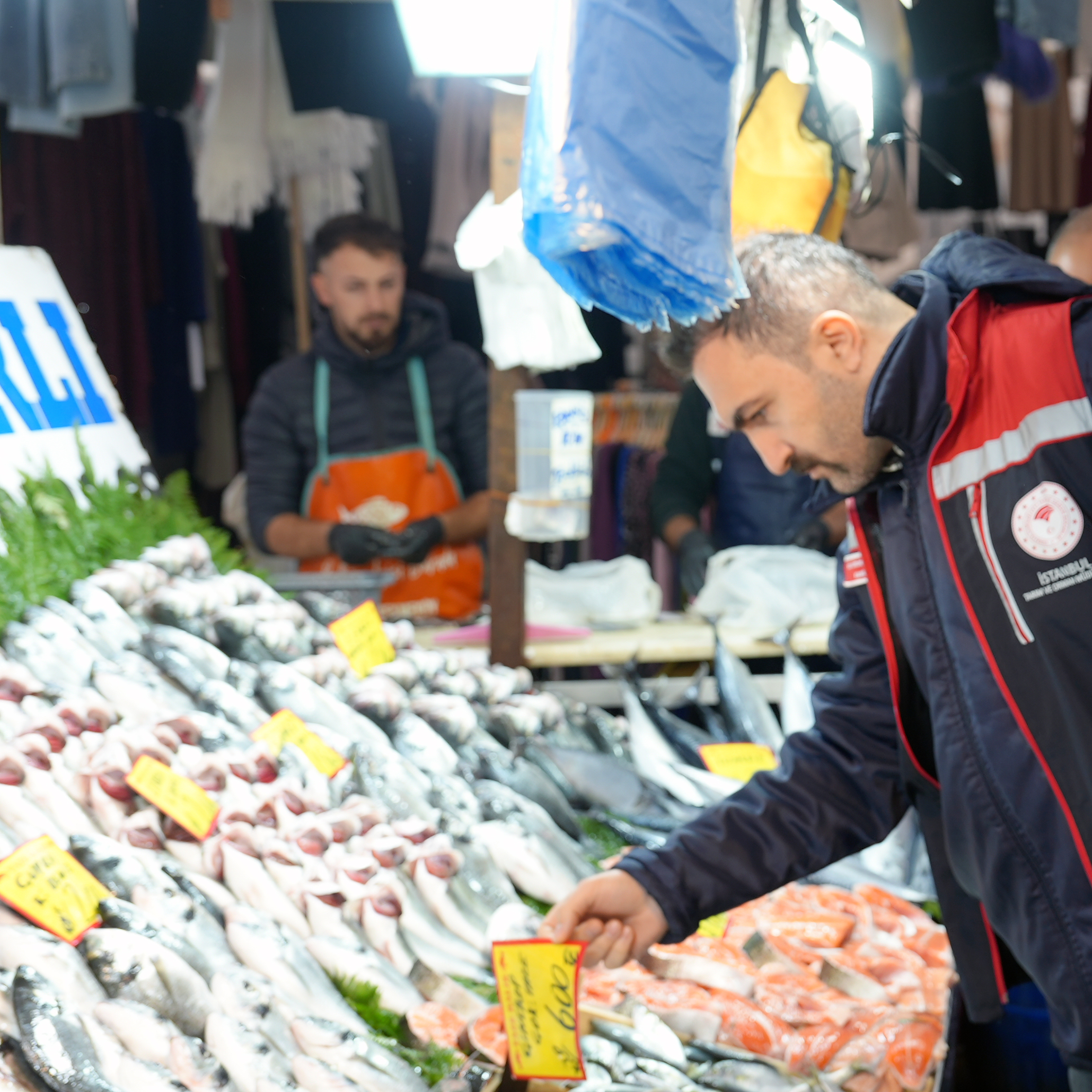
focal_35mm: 63
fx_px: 2248
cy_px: 491
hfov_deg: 26.9
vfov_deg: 27.3
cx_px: 831
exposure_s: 1/160
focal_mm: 36
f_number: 4
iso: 200
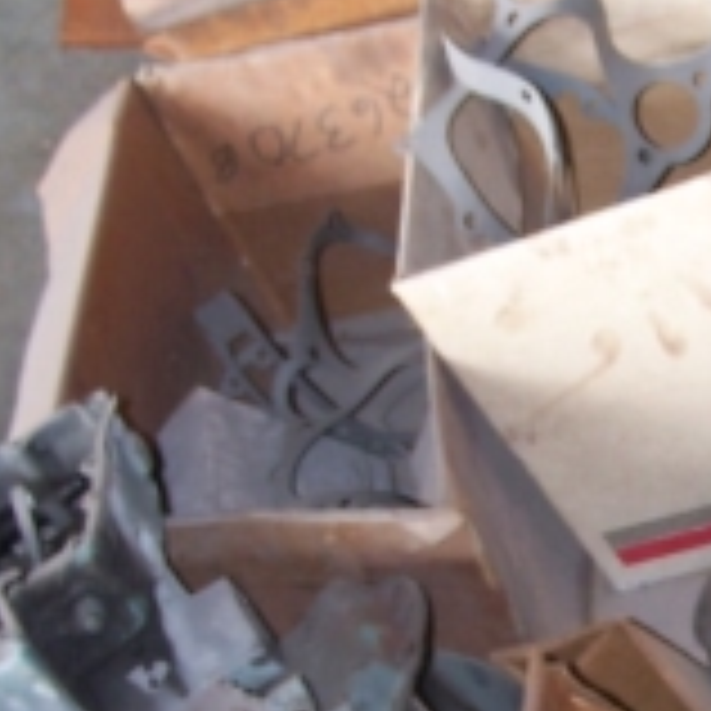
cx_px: 724
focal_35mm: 112
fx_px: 2603
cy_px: 540
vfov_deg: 15.5
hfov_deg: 15.3
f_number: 2.8
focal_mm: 6.3
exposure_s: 1/60
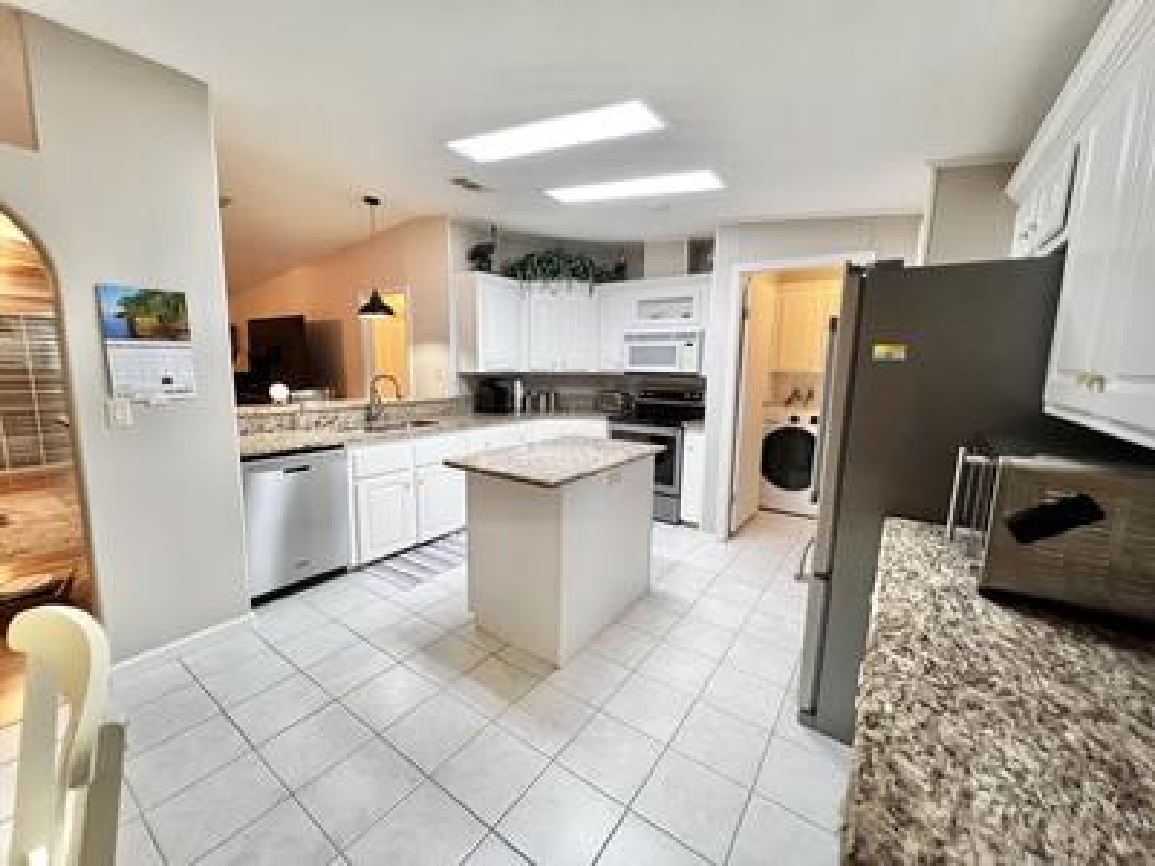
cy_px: 433
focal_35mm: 13
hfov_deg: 106.2
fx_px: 434
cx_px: 578
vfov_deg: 89.9
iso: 250
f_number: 1.8
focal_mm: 1.57
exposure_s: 1/120
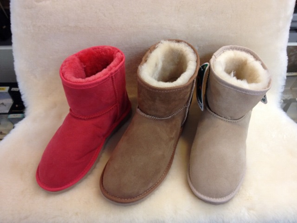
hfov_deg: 52.6
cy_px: 112
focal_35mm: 35
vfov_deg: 40.7
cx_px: 148
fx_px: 300
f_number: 2.4
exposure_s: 1/20
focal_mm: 4.28
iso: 100
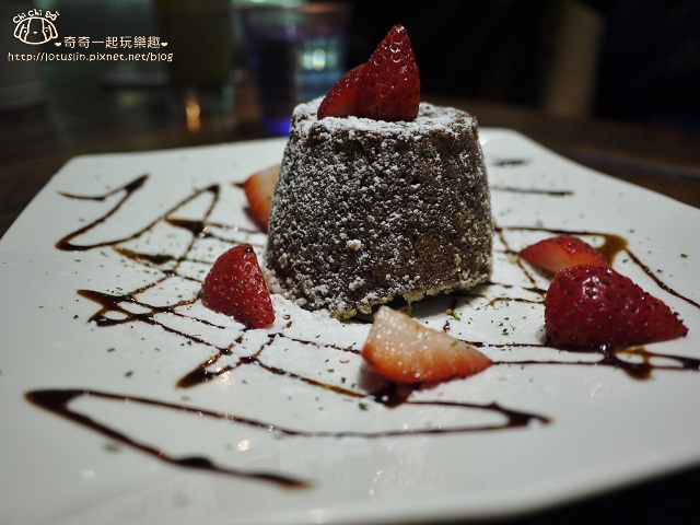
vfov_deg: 49.7
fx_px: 566
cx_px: 350
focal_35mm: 28
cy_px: 262
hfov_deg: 63.4
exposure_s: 1/60
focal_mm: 14
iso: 250
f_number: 2.5
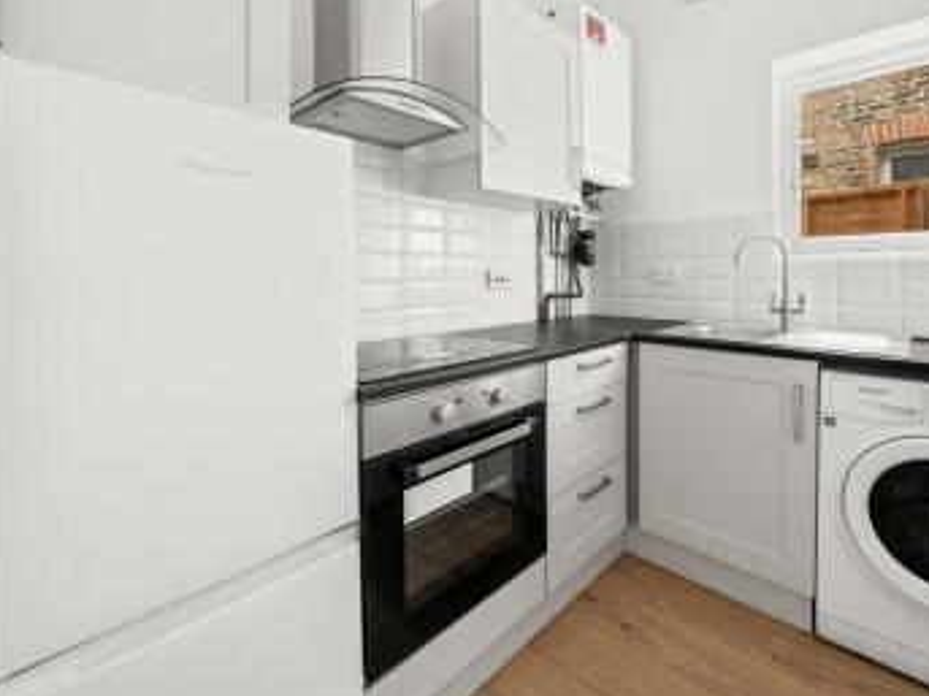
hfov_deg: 93.5
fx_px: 429
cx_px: 550
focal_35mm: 16
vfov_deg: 77.5
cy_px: 294
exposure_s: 1/4
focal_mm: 12
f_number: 8
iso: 1250
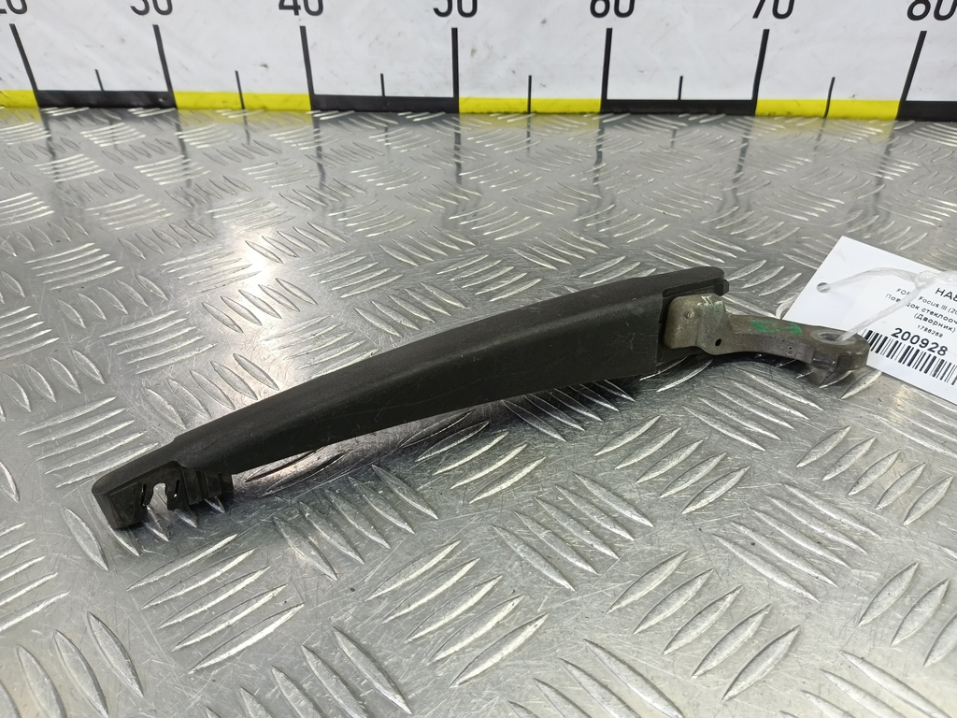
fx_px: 636
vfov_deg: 58.9
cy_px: 359
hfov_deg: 73.9
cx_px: 478
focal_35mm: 23
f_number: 1.6
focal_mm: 4.11
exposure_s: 1/50
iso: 139
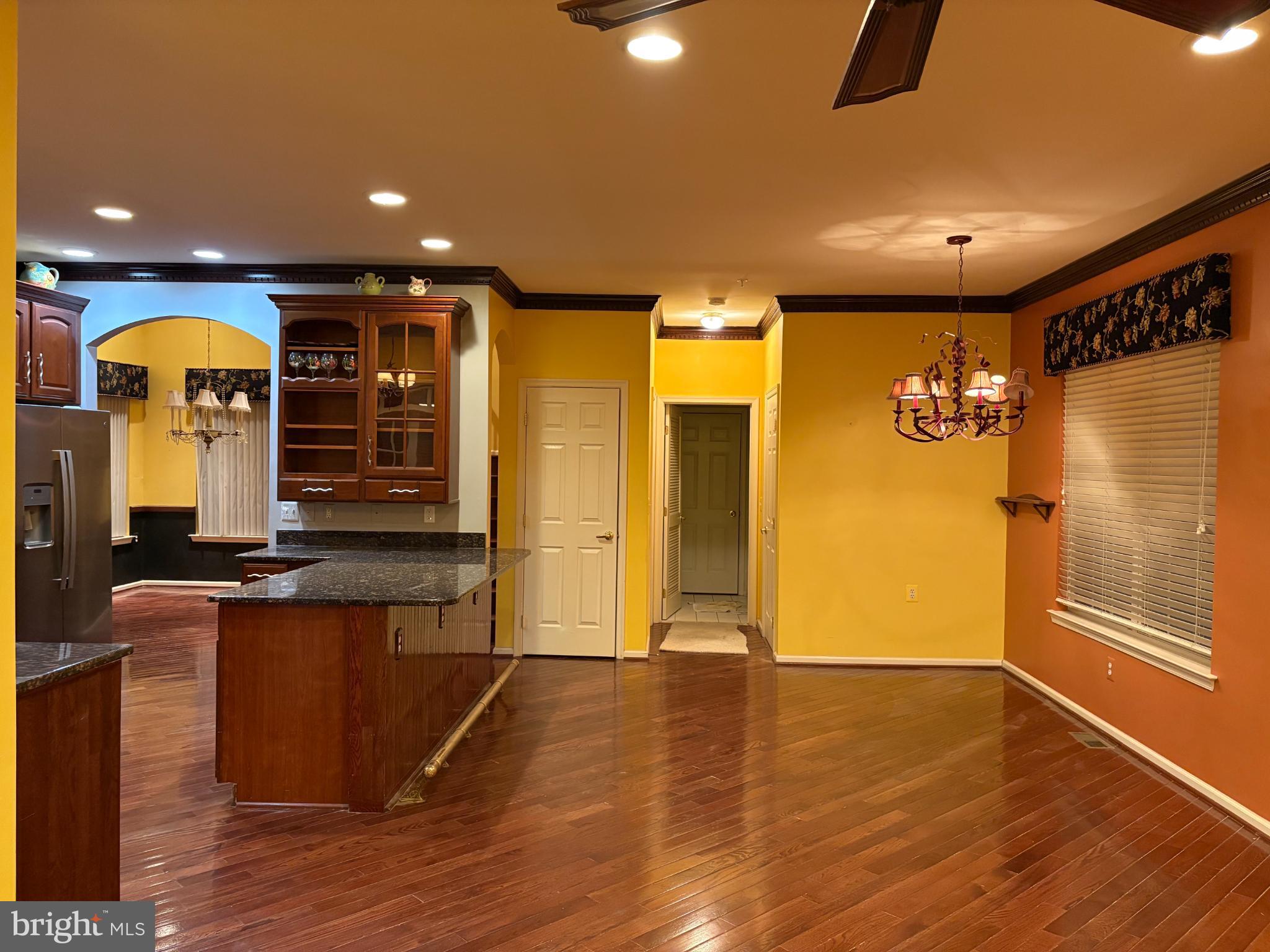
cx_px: 635
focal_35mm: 26
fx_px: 954
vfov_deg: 53.1
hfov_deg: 67.3
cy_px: 476
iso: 400
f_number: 1.6
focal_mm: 5.96
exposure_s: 1/60
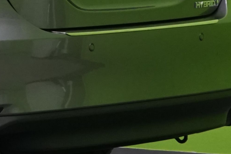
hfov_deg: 5.2
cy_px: -37
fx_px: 2476
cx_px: -331
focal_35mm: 386
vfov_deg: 3.6
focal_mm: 64
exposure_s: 1/80
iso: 1600
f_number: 5.6
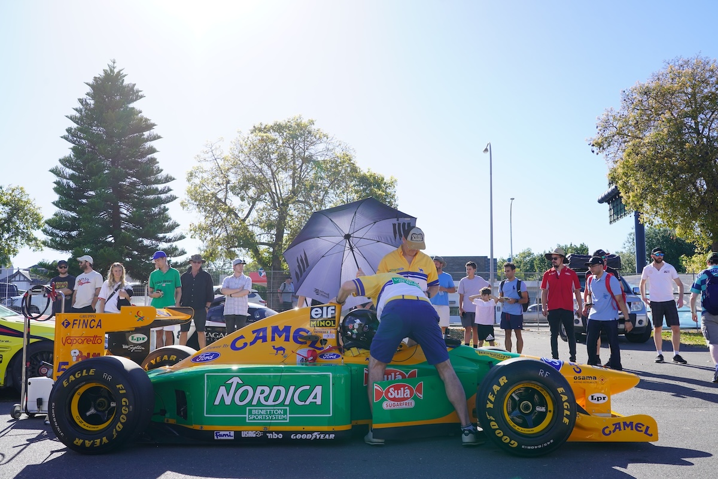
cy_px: 240
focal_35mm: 34
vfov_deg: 38.9
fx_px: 678
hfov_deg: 55.8
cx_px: 359
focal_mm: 34
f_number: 9
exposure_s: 1/125
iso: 100
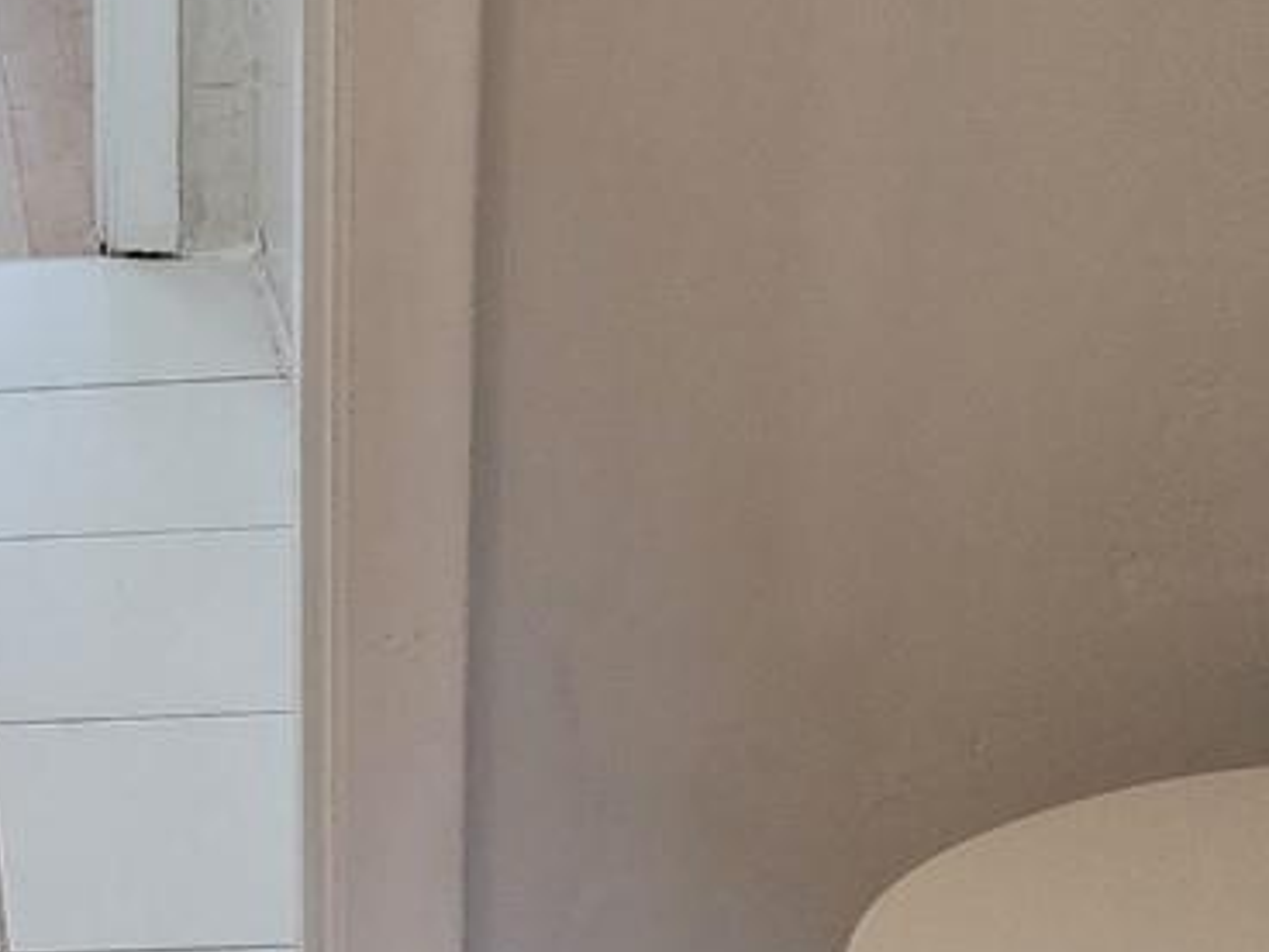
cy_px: 138
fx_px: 3666
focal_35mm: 100
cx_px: -524
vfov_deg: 14.7
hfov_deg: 17.9
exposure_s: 1/120
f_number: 1.8
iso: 200
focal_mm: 6.4
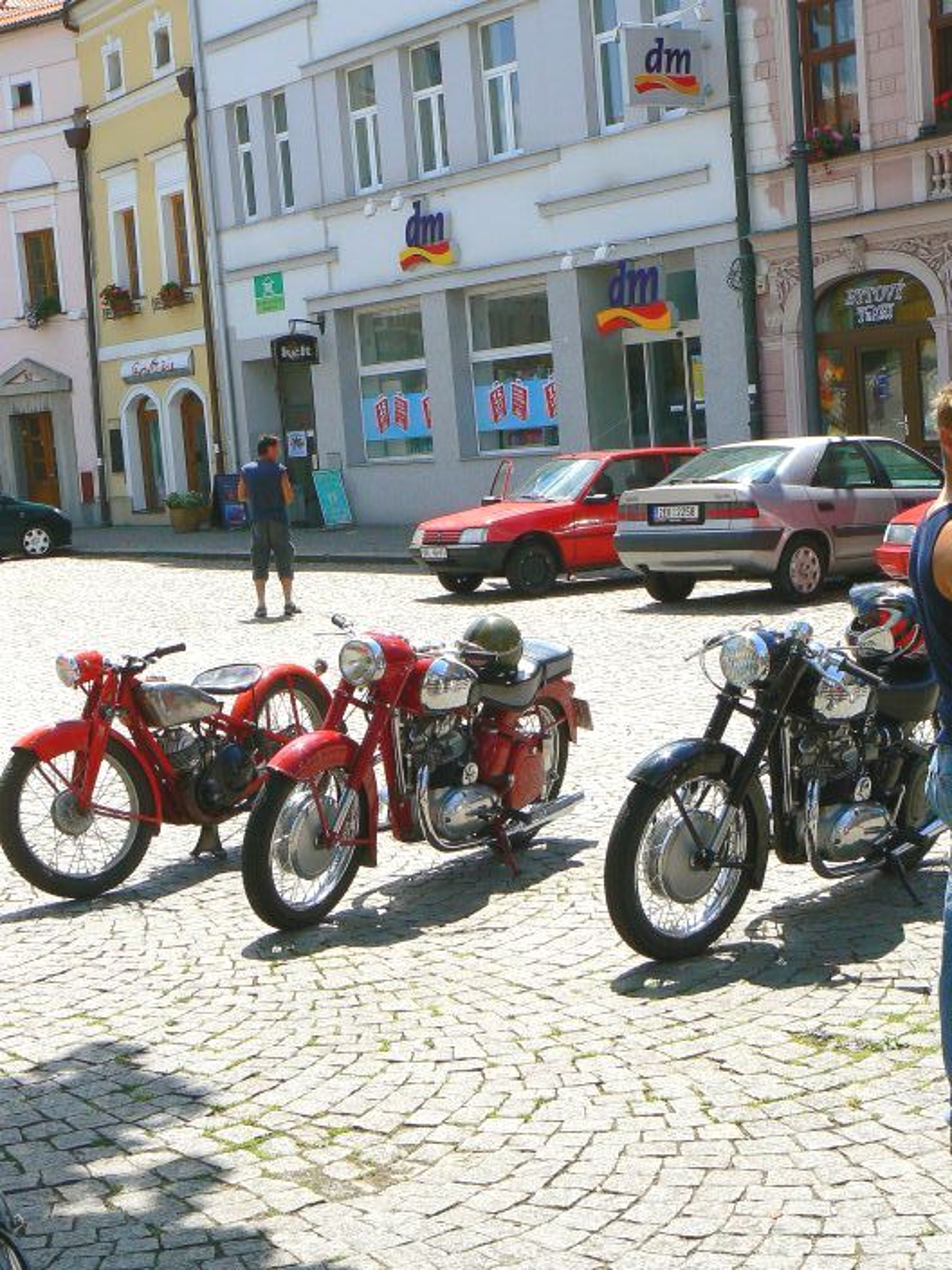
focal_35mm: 62
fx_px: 2273
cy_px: 635
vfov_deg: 31.2
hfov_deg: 23.7
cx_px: 476
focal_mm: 10.4
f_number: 7.1
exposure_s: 1/500
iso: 100
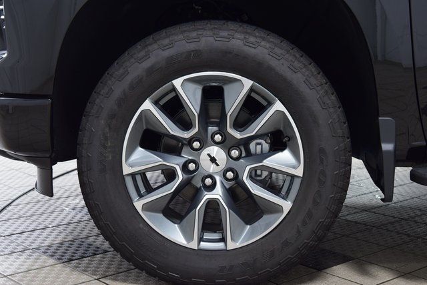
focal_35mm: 63
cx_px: 214
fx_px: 747
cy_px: 142
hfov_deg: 31.9
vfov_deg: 21.6
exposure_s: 1/15
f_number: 6.3
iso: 800
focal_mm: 42
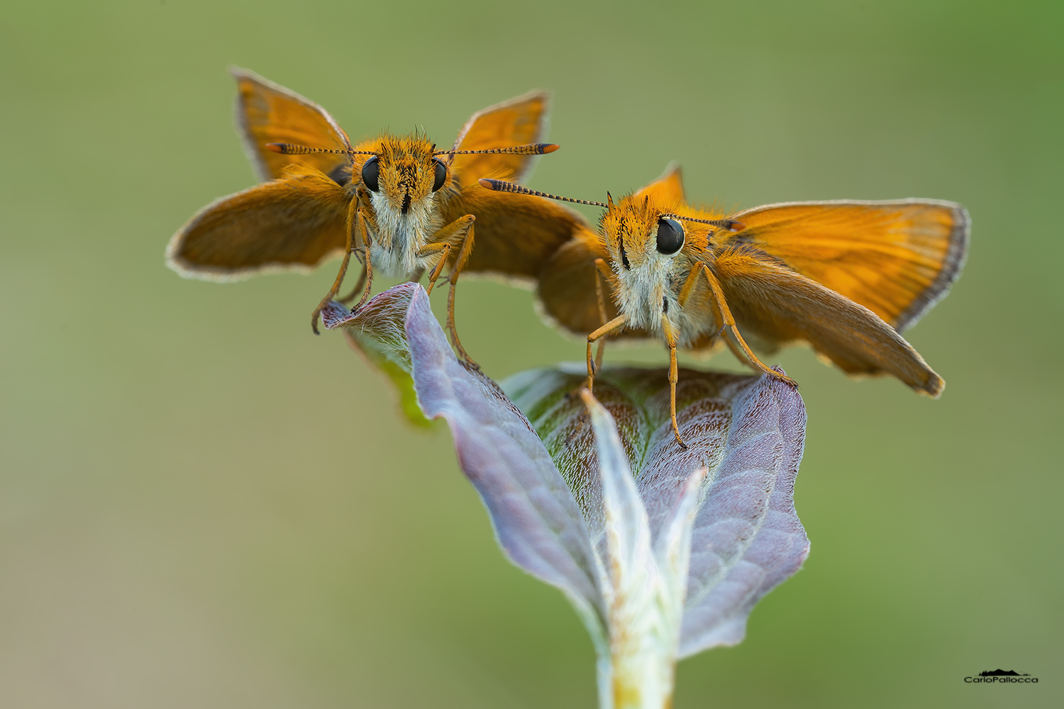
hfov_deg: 22.6
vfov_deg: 15.2
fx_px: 2660
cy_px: 354
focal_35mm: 90
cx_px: 532
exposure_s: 1/10
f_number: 11
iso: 400
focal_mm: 90
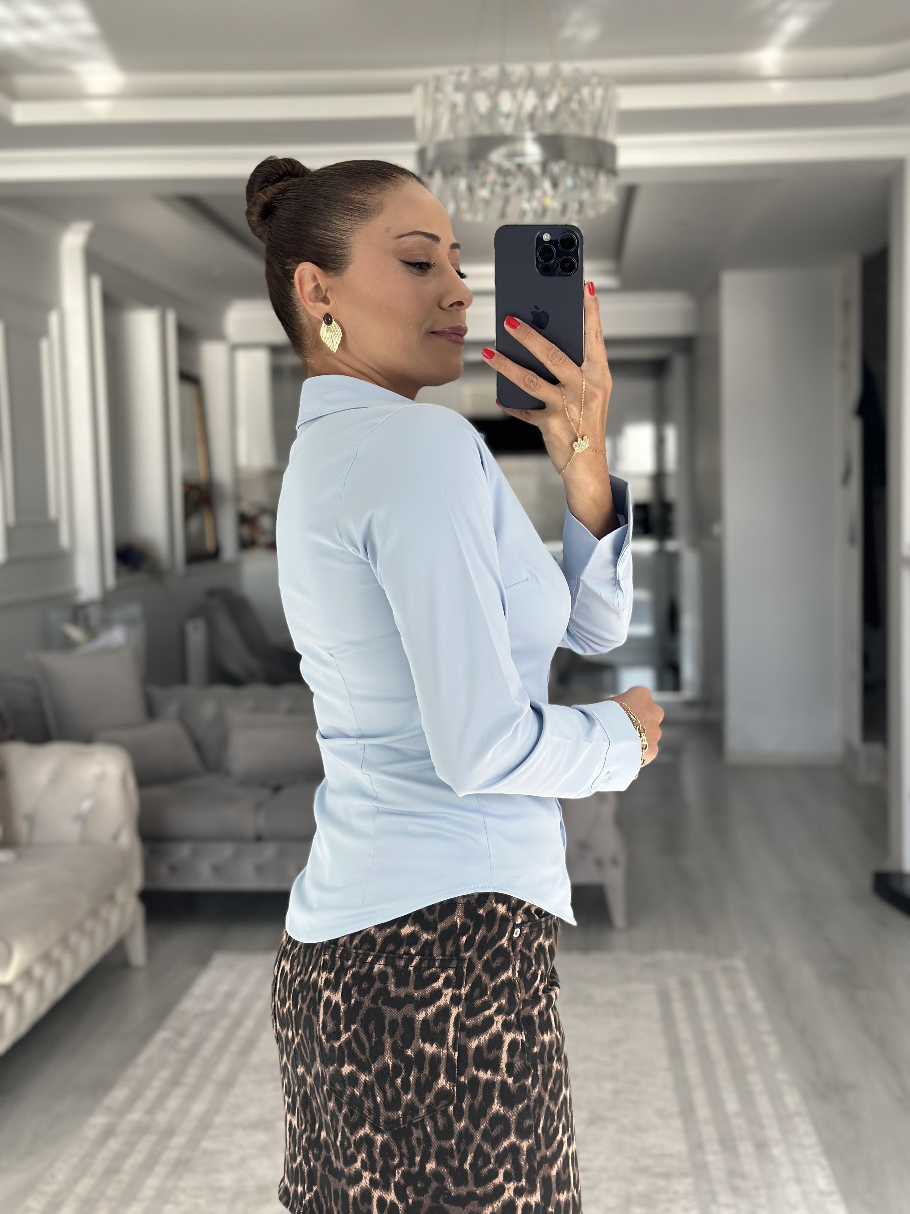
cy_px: 607
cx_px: 455
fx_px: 1682
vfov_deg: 39.7
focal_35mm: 48
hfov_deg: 30.3
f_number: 1.78
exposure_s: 1/297
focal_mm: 6.86
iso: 80
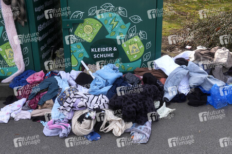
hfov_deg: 43.6
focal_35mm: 45
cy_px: 77
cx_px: 116
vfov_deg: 29.8
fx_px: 290
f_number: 8
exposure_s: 1/100
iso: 100
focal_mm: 30
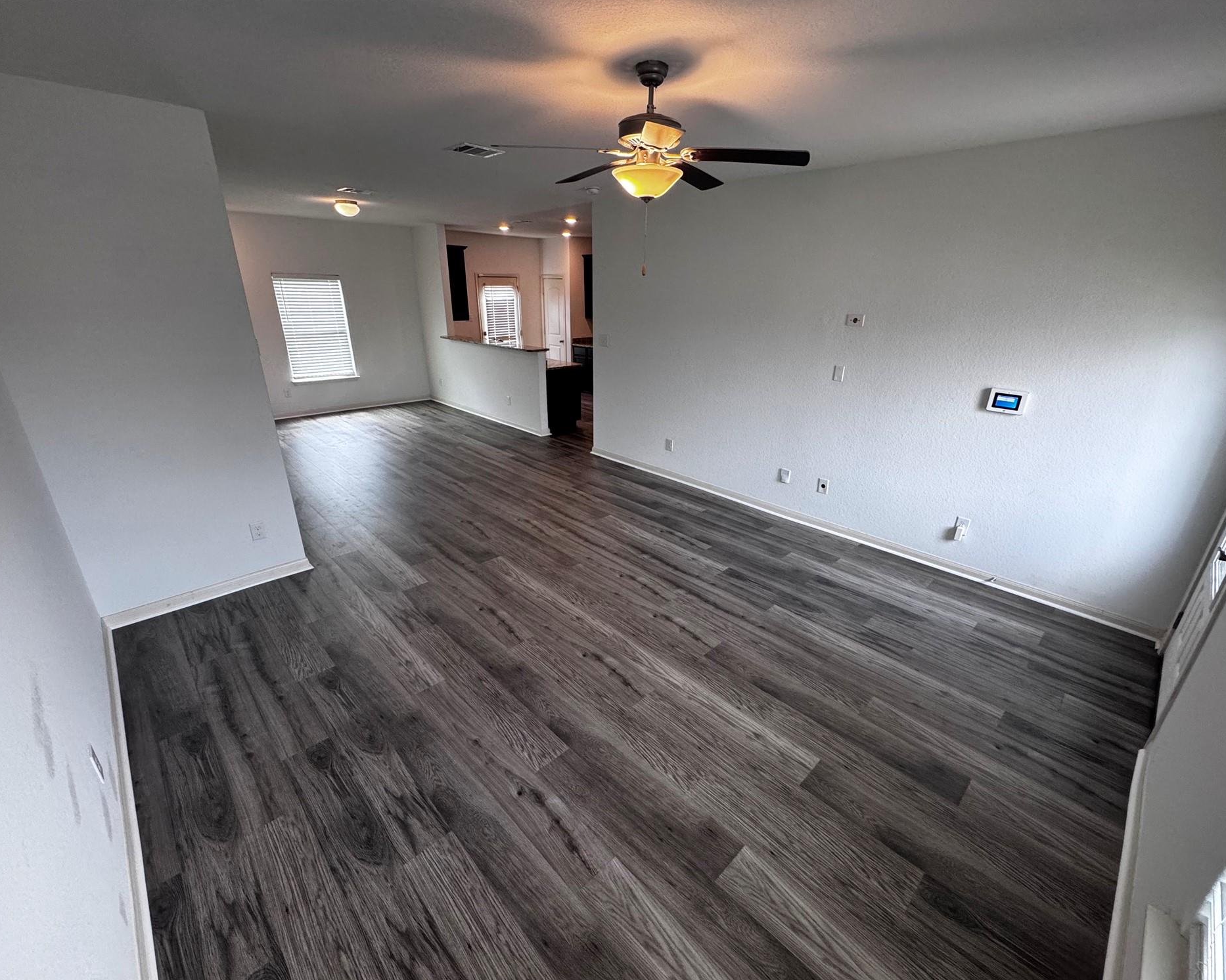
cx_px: 623
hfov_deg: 96.8
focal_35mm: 15
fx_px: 544
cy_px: 501
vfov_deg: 84.0
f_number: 2.2
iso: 250
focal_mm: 2.22
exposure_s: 1/120
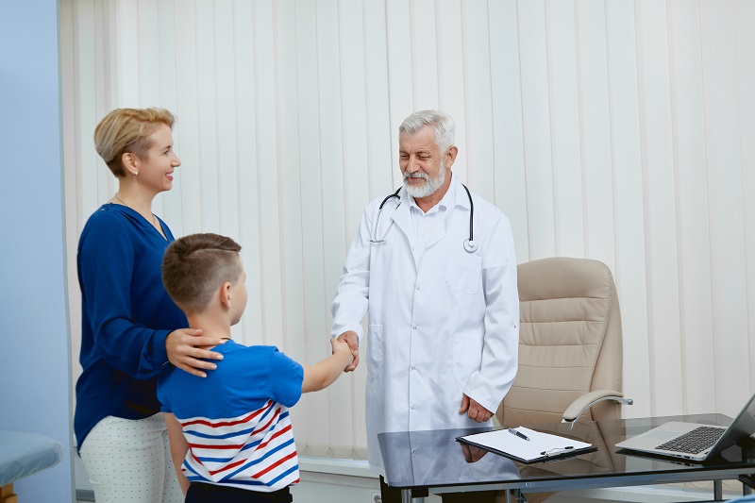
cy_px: 252
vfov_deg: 37.8
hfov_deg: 54.4
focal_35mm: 35
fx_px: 734
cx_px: 378
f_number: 4.5
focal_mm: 35
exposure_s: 1/250
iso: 160
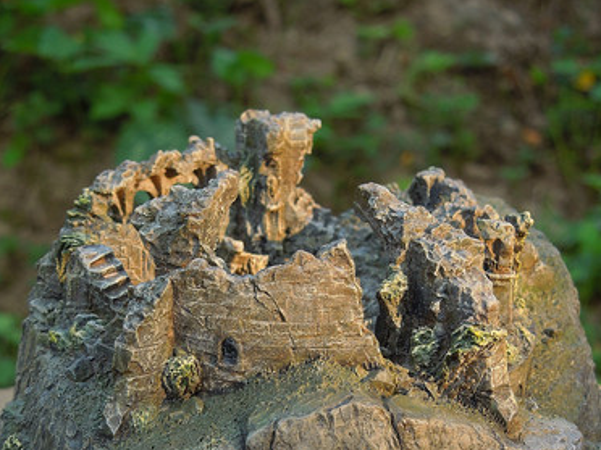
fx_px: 1615
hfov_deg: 21.1
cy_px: 347
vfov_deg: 15.8
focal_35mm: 93
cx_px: 304
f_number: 4.4
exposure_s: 1/25
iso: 100
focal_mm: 12.5
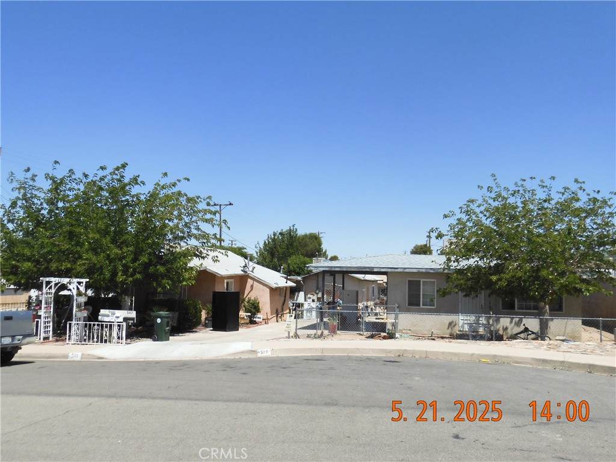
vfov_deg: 46.8
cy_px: 231
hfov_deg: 60.0
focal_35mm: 30
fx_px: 534
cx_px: 308
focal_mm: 5.4
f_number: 3.5
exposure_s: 1/1250
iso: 100
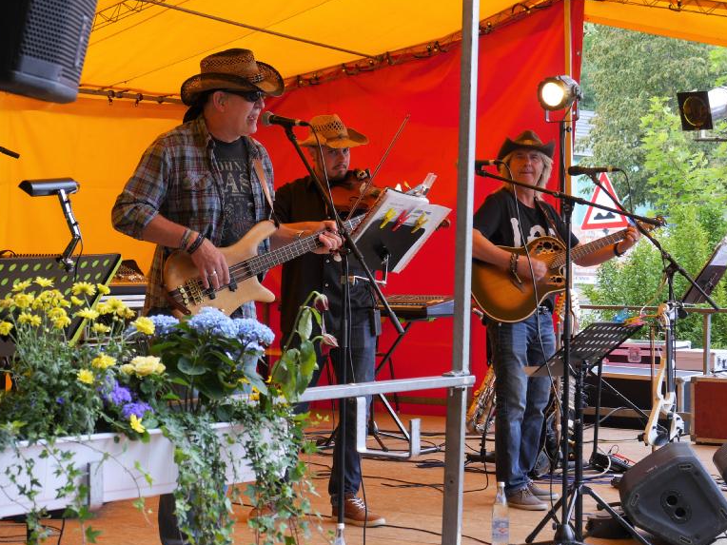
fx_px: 1407
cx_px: 350
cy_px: 281
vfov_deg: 21.9
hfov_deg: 29.0
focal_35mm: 67
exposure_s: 1/80
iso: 200
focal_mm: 32
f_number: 5
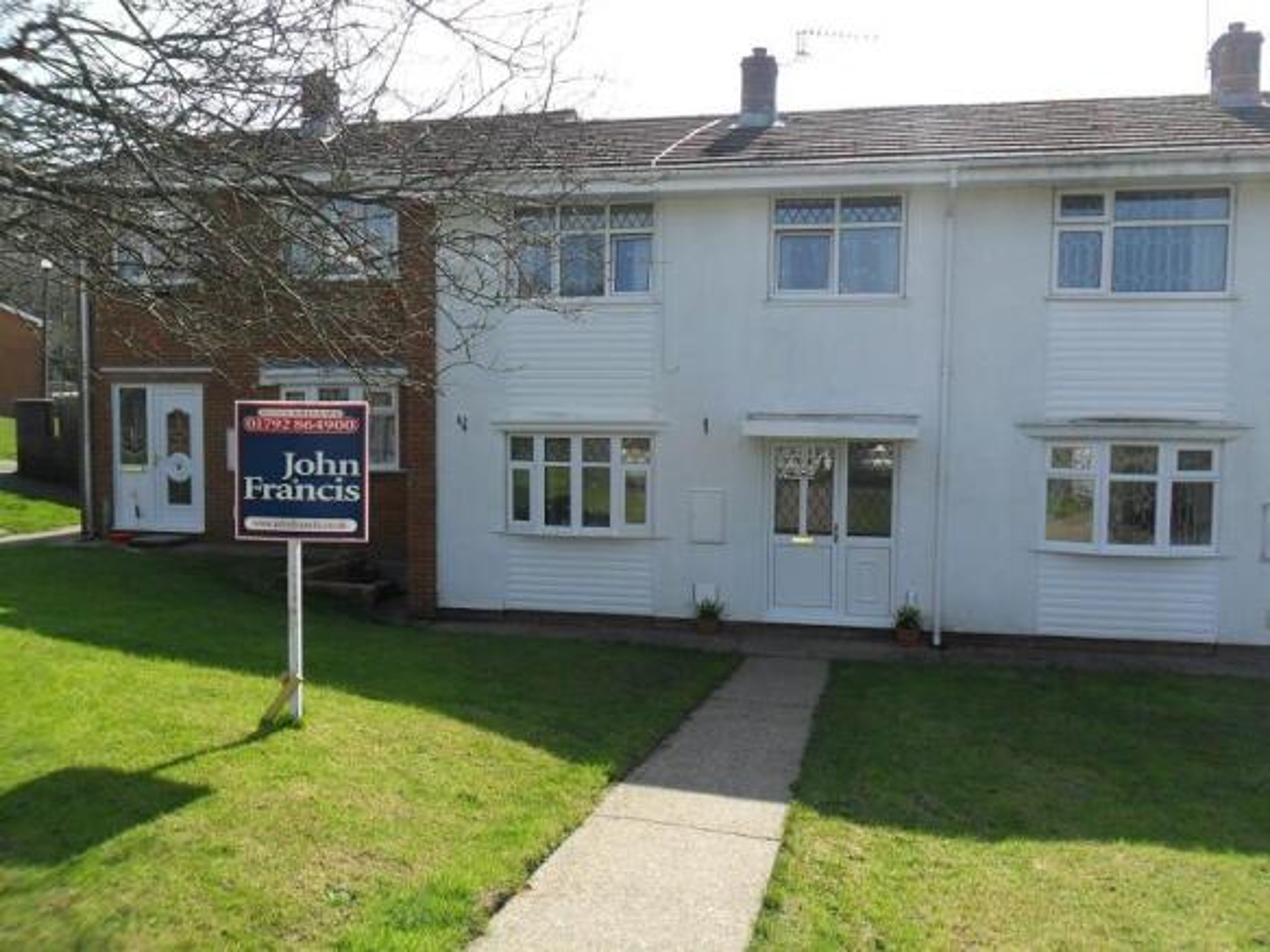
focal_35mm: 27
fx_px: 990
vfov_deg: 51.3
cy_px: 476
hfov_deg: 65.3
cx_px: 635
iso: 100
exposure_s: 1/750
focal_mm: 4.9
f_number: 3.5
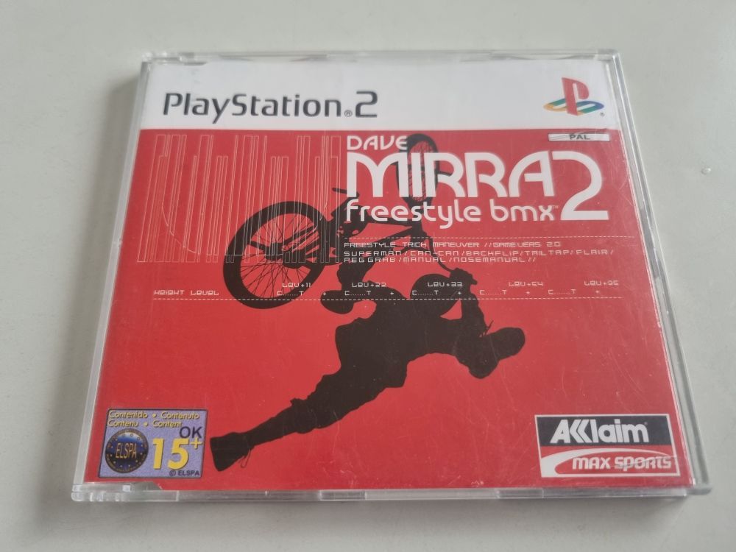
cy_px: 276
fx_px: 553
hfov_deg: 67.3
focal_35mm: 26
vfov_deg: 53.1
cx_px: 368
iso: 160
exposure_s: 1/100
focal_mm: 5.4
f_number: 1.8
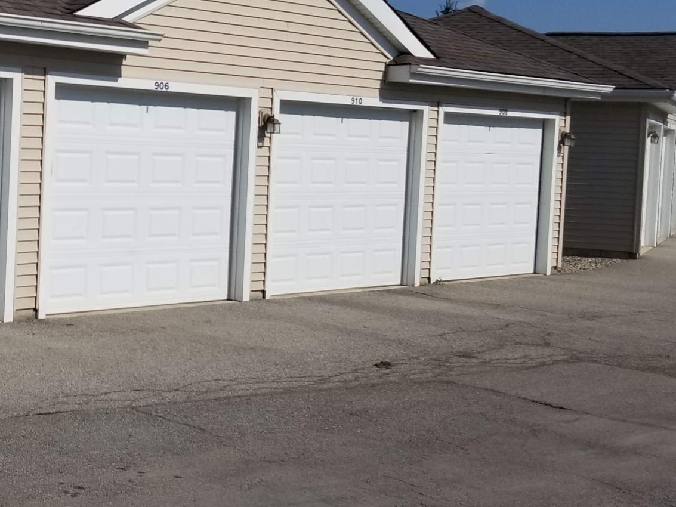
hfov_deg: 38.5
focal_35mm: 47
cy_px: 217
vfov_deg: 30.8
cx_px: 110
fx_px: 918
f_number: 1.7
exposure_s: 1/7353
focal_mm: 4.25
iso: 50
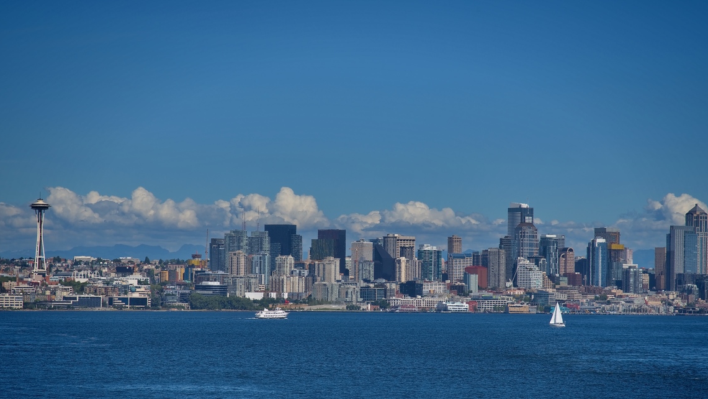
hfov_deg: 15.2
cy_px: 244
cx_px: 365
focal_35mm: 141
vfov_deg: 8.6
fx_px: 2647
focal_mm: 120
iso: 100
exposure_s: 1/400
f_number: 10
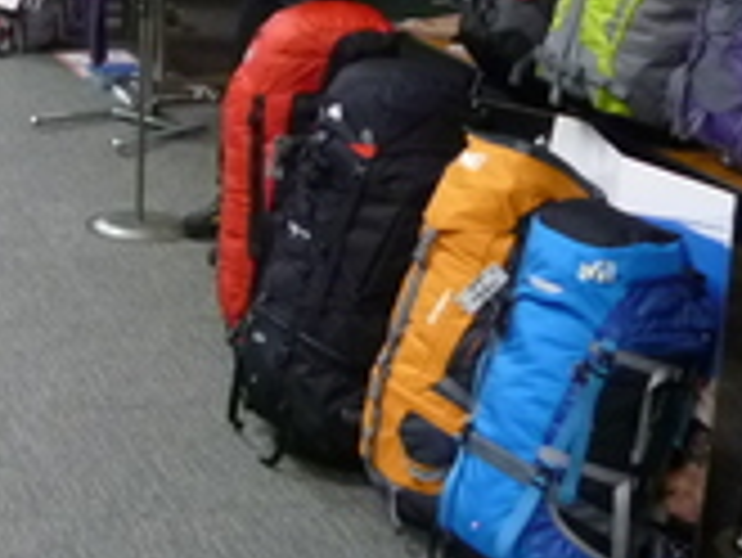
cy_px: -128
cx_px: -166
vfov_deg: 16.1
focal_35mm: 88
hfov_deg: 20.7
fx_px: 1888
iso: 320
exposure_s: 1/30
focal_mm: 4.5
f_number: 2.8
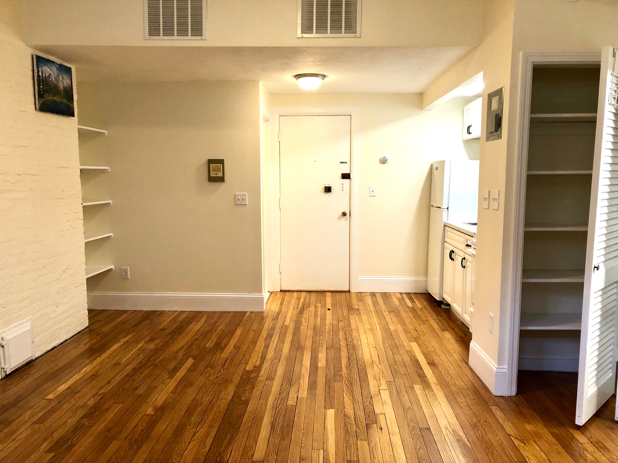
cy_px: 232
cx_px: 309
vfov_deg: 49.7
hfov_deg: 63.4
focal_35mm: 28
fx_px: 500
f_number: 1.8
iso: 40
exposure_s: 1/24
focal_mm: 3.99
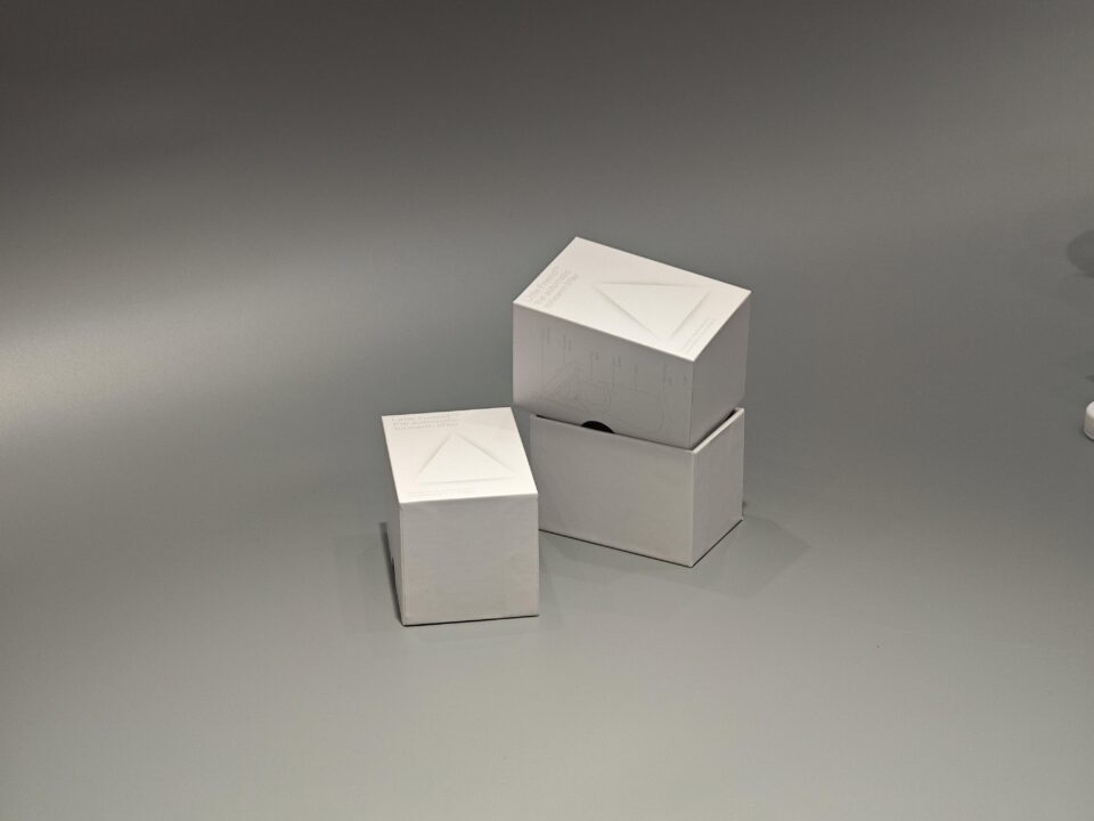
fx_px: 2370
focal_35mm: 75
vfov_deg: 19.6
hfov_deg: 26.0
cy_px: 410
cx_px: 547
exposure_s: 1/100
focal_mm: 10.1
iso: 100
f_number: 2
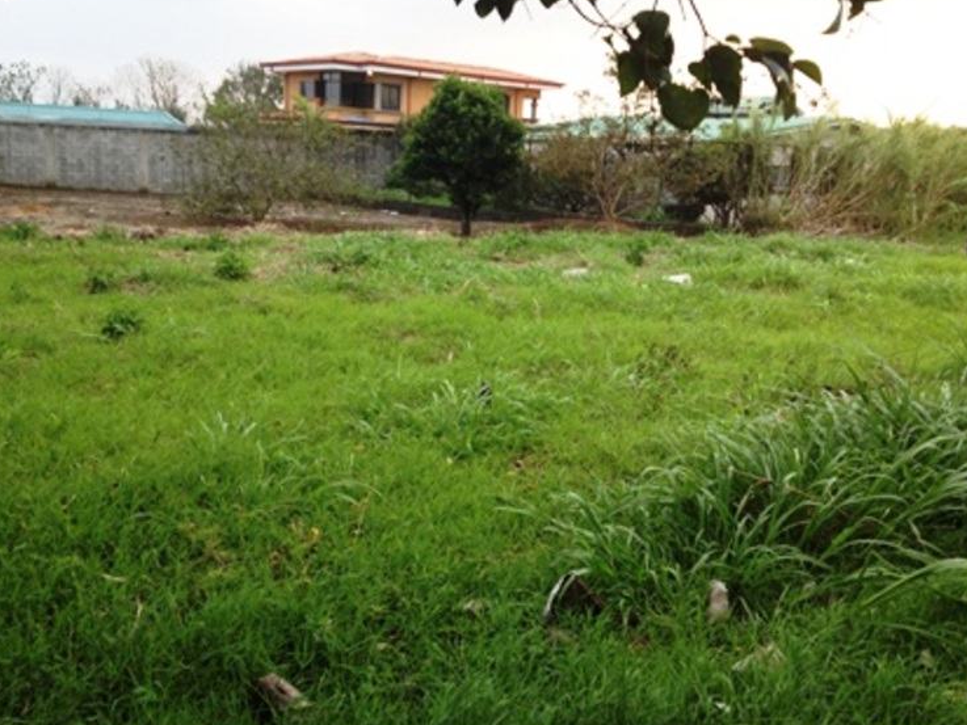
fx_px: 1062
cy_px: 374
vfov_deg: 37.7
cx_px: 475
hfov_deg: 49.0
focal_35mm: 38
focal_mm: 4.28
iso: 50
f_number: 2.4
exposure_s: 1/167
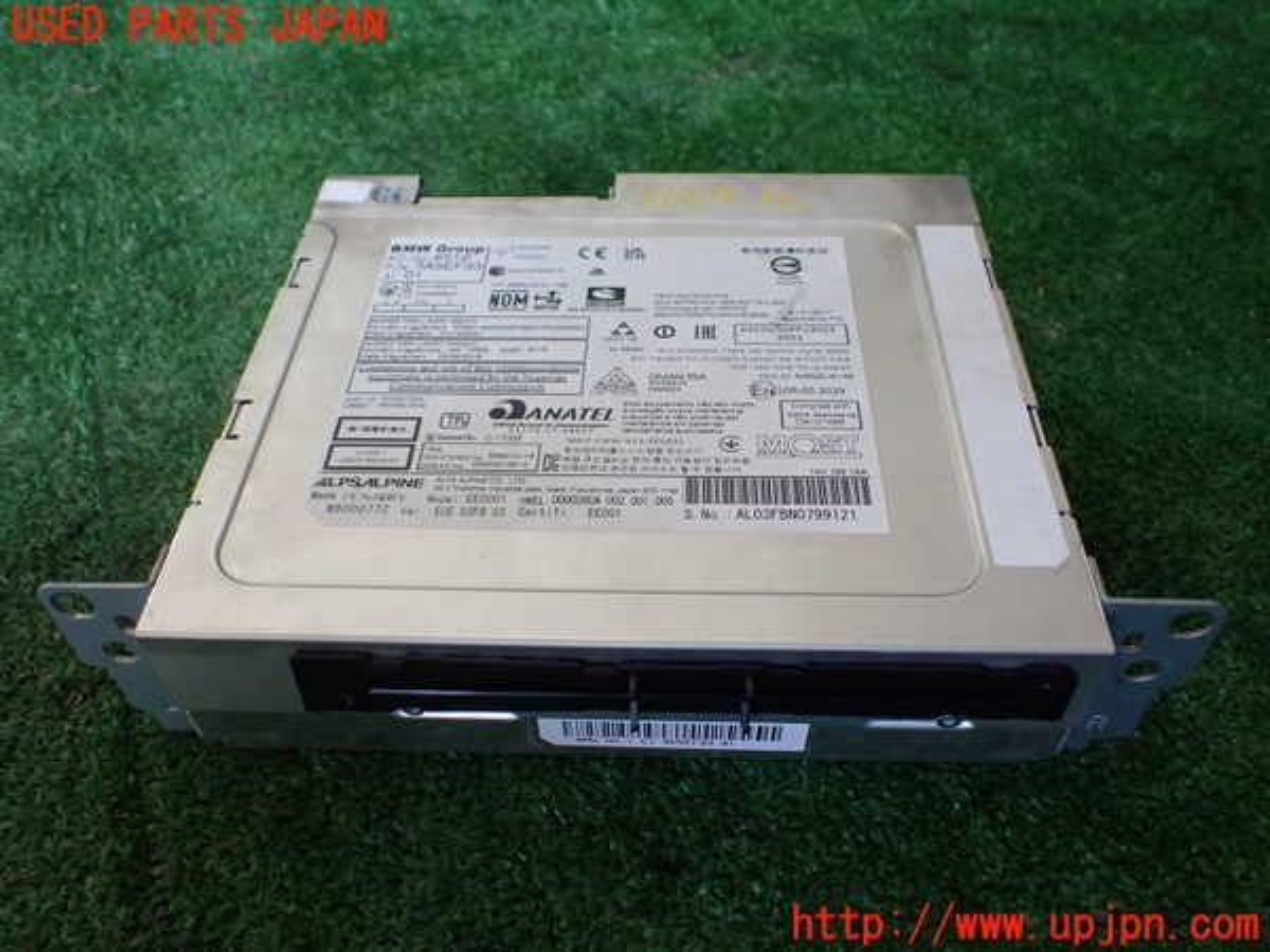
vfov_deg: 46.8
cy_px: 476
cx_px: 635
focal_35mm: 30
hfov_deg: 60.0
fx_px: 1101
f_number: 2.3
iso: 500
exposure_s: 1/125
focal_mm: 5.4
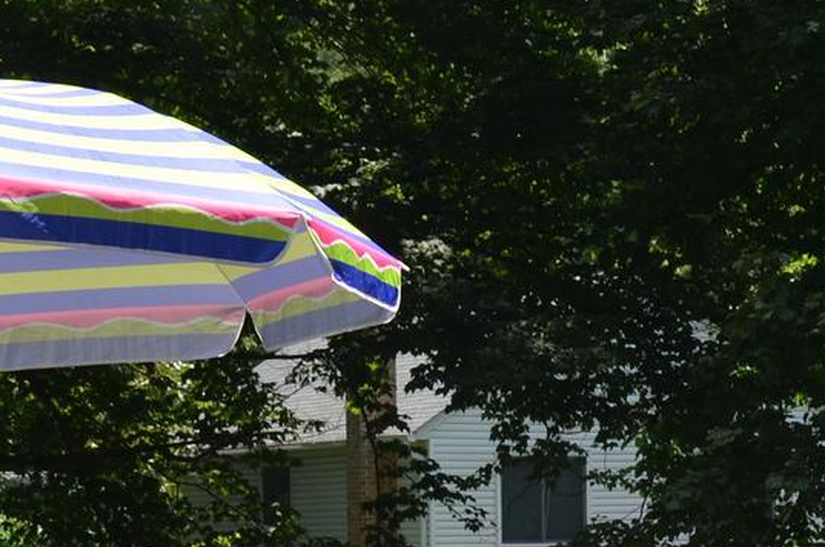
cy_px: 662
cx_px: 513
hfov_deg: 14.4
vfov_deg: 9.4
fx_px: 3269
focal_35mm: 143
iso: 100
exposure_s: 1/250
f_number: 5.6
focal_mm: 25
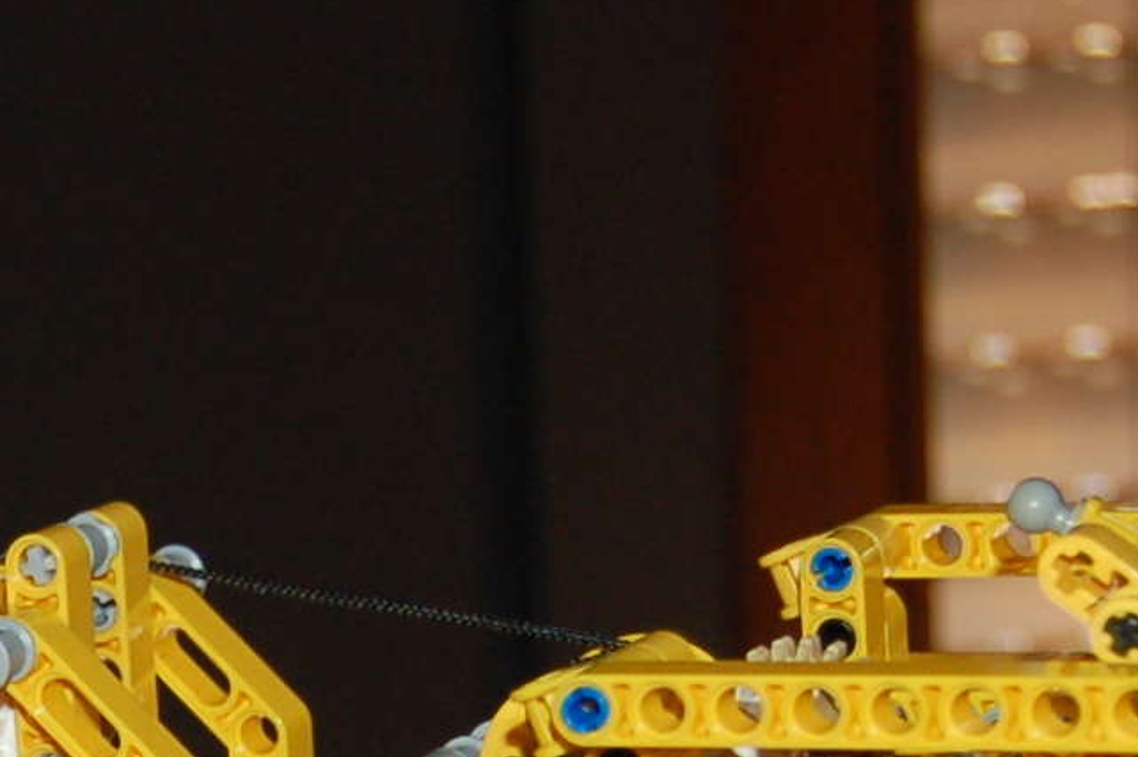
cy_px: 1025
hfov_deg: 10.9
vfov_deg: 7.4
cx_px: -398
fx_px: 5779
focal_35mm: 183
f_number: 4
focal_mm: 26
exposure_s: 1/60
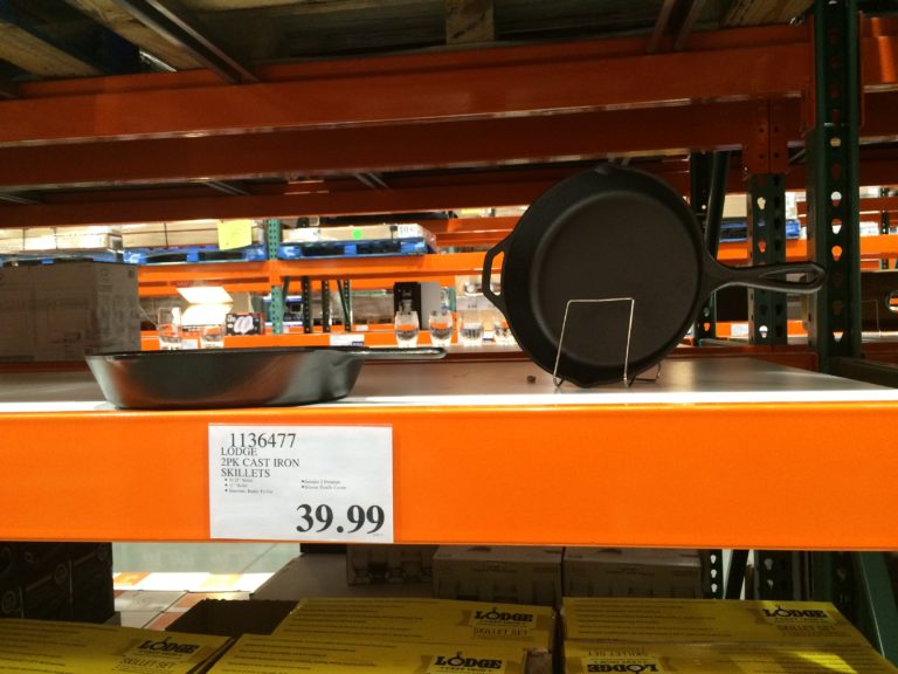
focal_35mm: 29
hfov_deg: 61.7
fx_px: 752
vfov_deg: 48.2
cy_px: 337
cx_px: 449
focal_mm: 4.15
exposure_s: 1/30
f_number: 2.2
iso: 200
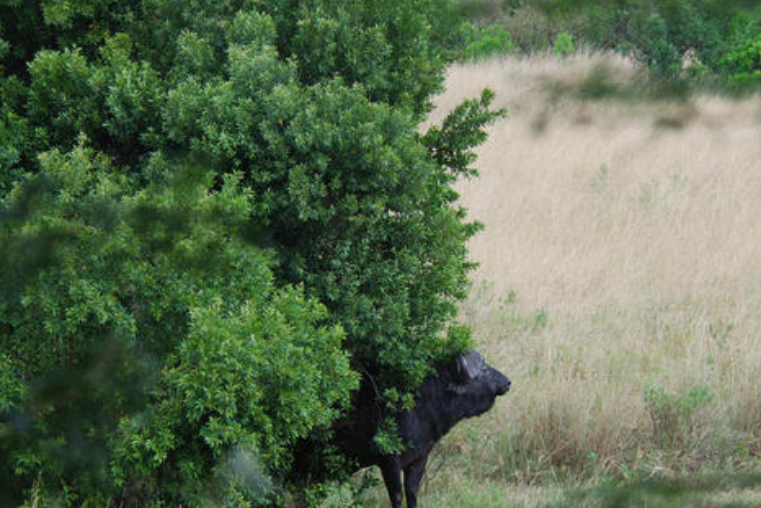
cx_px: 452
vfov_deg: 5.0
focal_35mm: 275
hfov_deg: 7.5
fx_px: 5815
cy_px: 372
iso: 100
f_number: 5
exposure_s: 1/125
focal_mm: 122
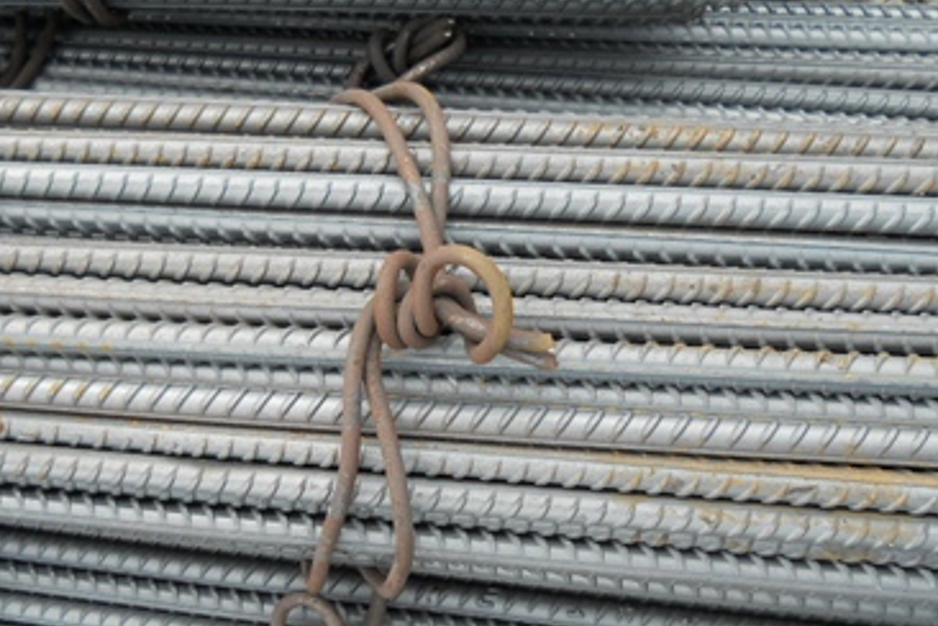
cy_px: 328
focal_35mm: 46
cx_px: 331
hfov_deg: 42.3
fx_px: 1198
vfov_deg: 29.2
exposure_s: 1/320
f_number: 3.2
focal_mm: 4.9
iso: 80
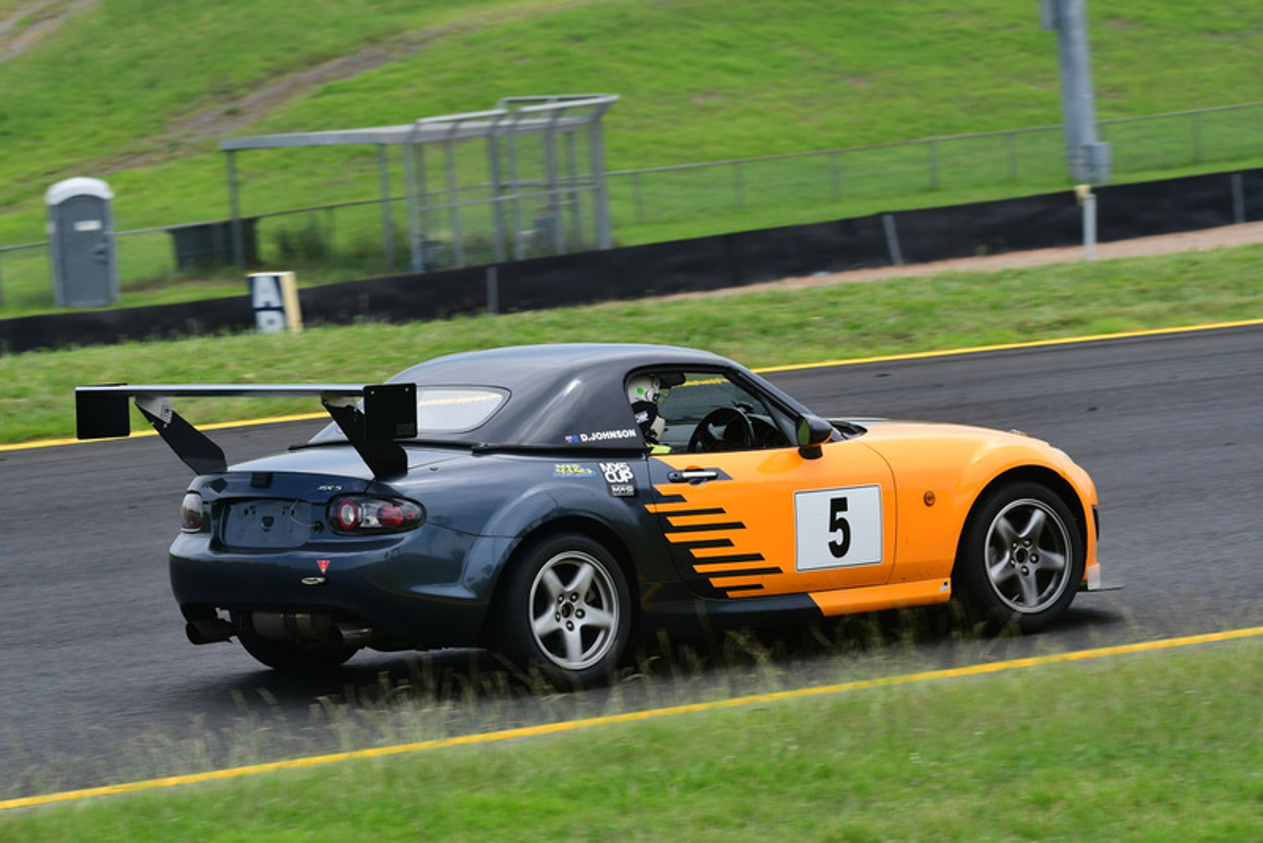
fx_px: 10528
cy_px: 422
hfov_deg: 6.9
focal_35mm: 300
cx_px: 632
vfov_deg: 4.6
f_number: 11
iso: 640
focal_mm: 200
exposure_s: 1/640
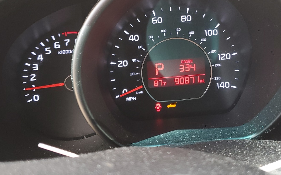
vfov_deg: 27.8
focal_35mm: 46
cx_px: 166
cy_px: 60
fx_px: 352
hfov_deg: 43.3
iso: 72
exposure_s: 1/60.2
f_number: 1.5
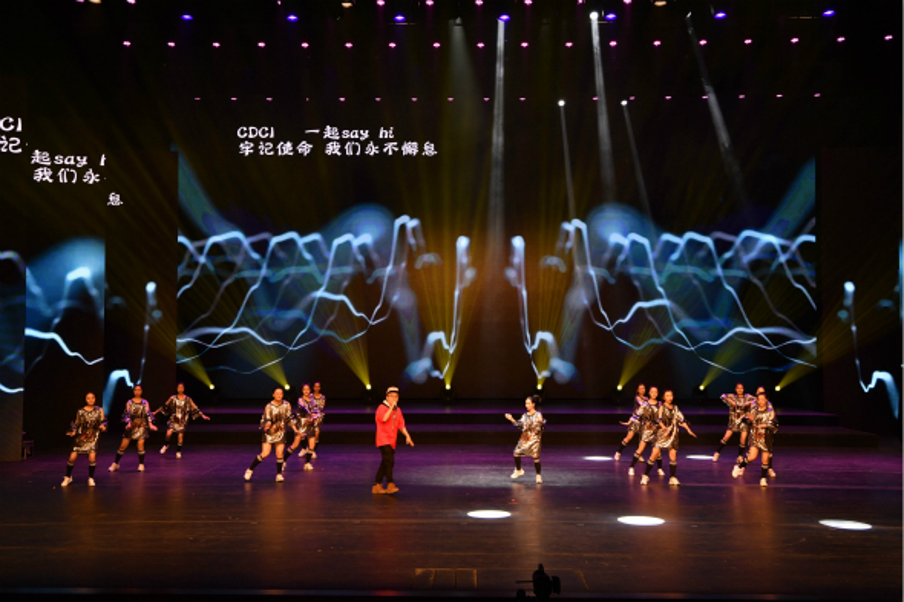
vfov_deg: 27.0
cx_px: 452
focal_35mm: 50
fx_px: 1255
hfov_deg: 39.6
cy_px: 301
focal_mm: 50
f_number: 8
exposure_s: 1/160
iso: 1250
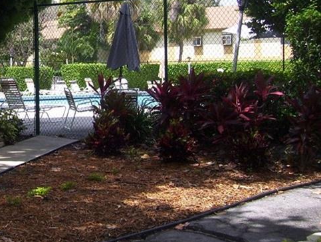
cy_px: 80
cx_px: 33
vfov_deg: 19.4
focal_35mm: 76
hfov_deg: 24.9
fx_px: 706
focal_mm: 6
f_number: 2.7
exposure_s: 1/640
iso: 80
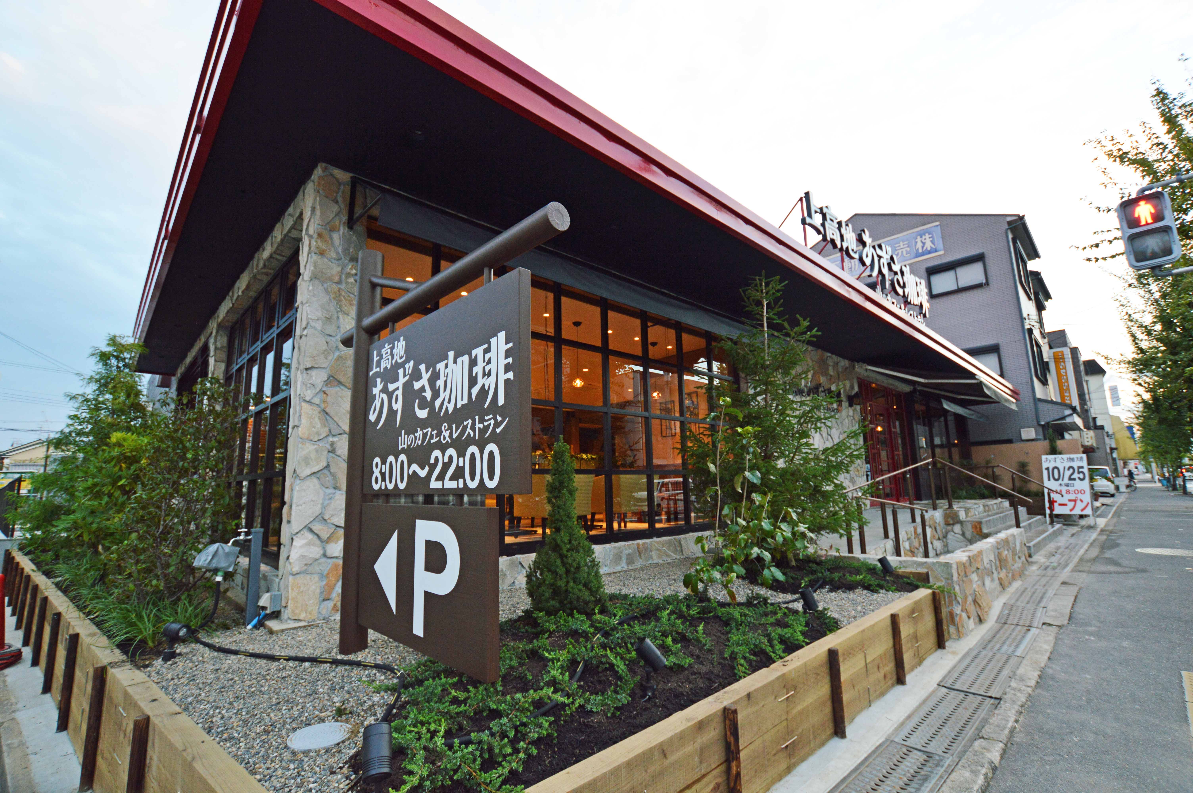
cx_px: 596
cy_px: 396
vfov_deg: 77.2
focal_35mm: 15
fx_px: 497
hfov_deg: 100.4
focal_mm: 10
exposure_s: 1/100
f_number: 5
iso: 400
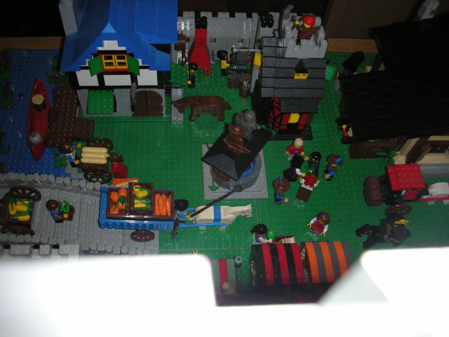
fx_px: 454
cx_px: 224
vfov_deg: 40.7
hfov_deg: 52.6
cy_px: 168
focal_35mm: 35
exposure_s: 1/60
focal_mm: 5.8
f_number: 2.8
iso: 50
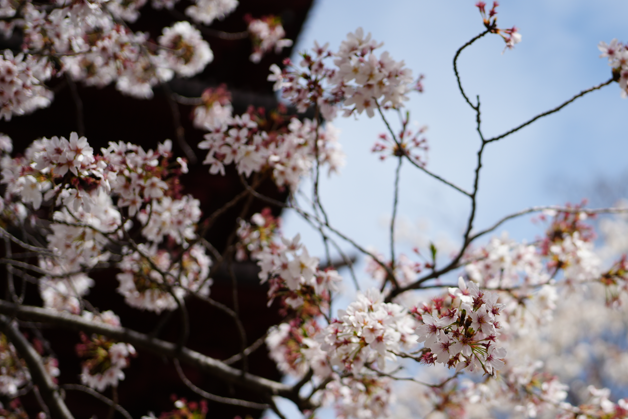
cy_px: 247
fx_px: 1134
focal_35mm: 65
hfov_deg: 30.3
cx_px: 486
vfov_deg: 20.9
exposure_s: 1/2500
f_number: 2.5
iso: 100
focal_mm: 40
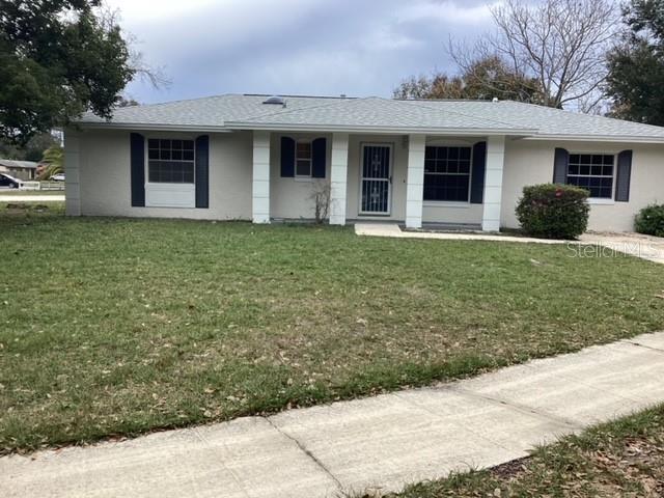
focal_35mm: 31
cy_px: 249
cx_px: 332
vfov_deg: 45.4
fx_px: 595
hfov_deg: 58.4
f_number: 2.4
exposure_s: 1/395
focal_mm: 3.3
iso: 25
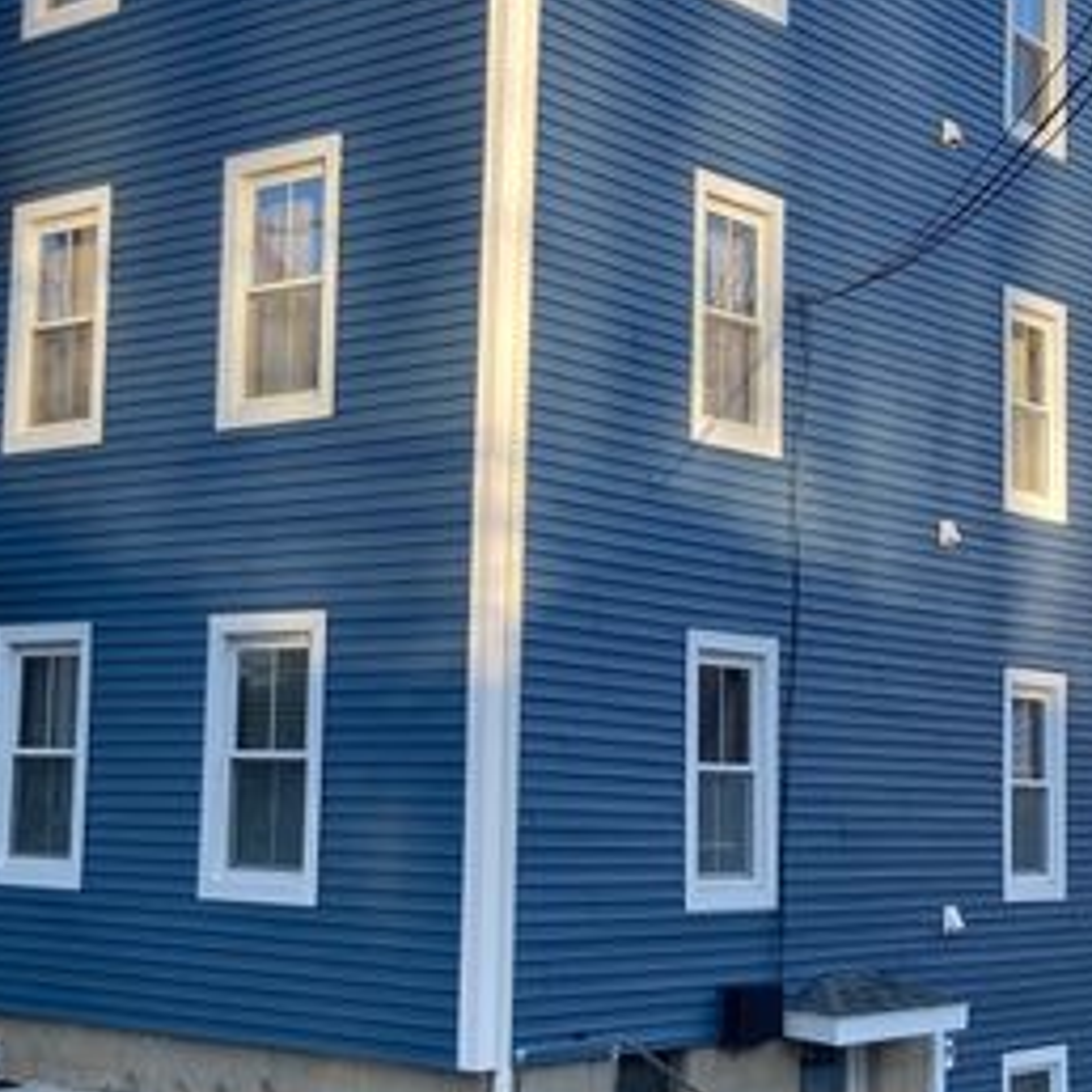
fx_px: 2284
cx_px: 419
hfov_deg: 26.8
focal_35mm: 64
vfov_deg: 26.9
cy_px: 544
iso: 20
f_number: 1.8
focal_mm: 3.99
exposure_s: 1/298
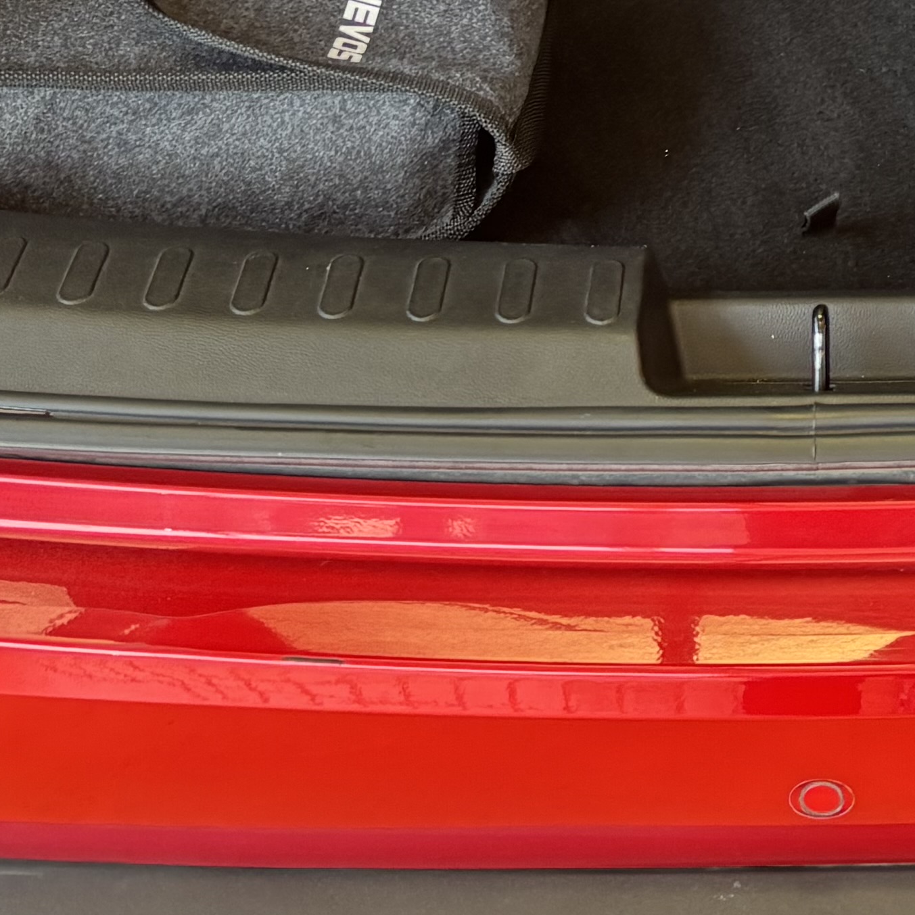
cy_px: -499
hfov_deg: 17.5
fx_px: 2901
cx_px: 898
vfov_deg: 16.2
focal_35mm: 97
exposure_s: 1/96
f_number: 1.6
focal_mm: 5.96
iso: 125
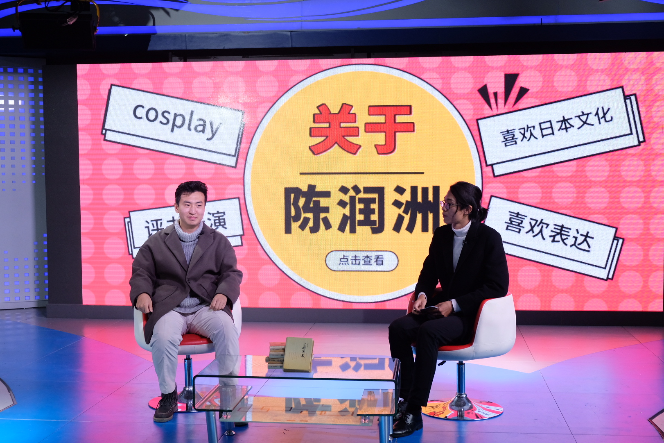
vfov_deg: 29.2
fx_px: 848
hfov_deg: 42.7
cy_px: 228
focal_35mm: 46
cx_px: 329
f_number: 3.2
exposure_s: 1/60
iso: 640
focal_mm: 27.7
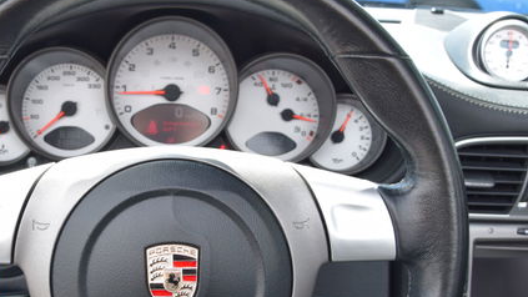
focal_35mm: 100
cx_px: 170
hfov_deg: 21.3
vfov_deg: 12.1
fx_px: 1399
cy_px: 231
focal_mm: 35
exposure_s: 1/250
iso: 400
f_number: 8
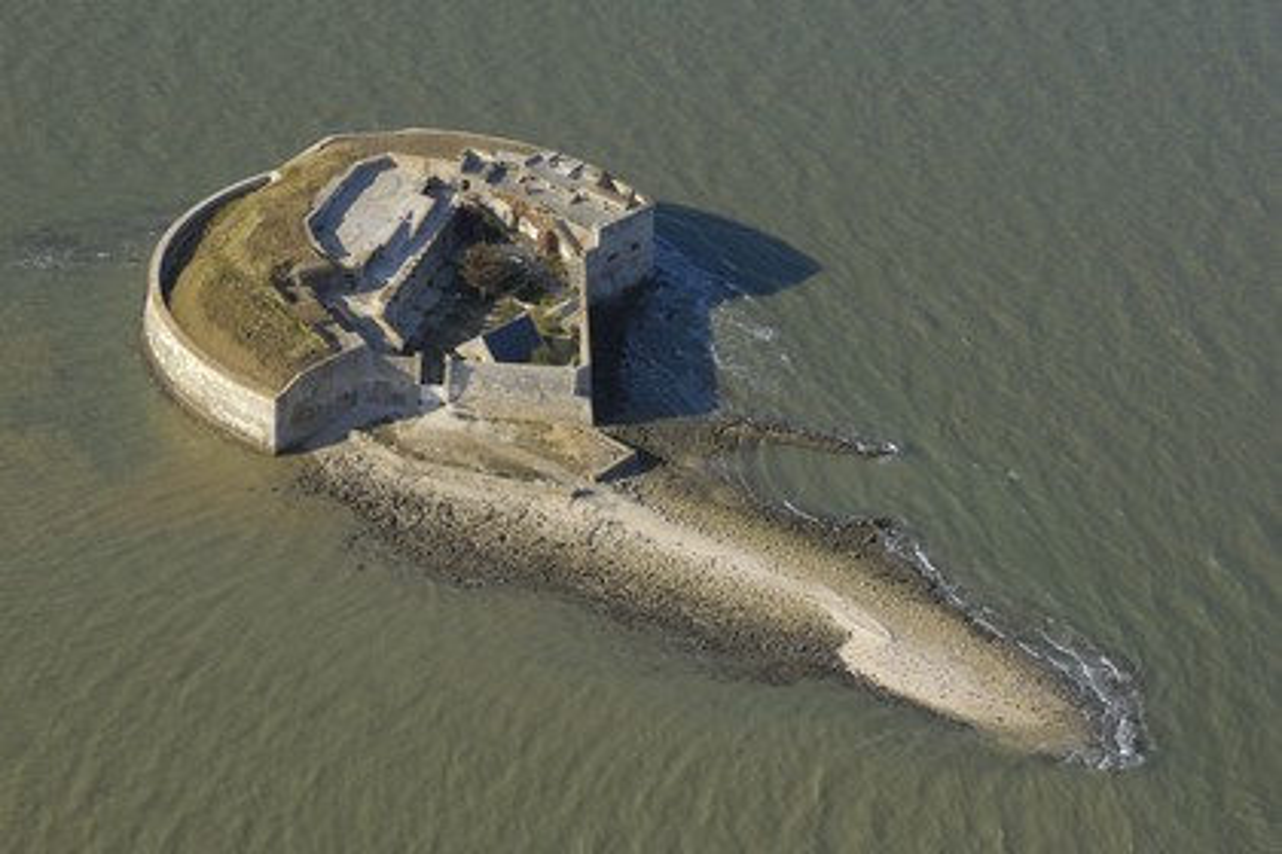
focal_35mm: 72
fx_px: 2564
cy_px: 427
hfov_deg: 28.1
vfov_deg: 18.9
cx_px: 641
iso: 100
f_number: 5
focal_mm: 48
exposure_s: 1/640
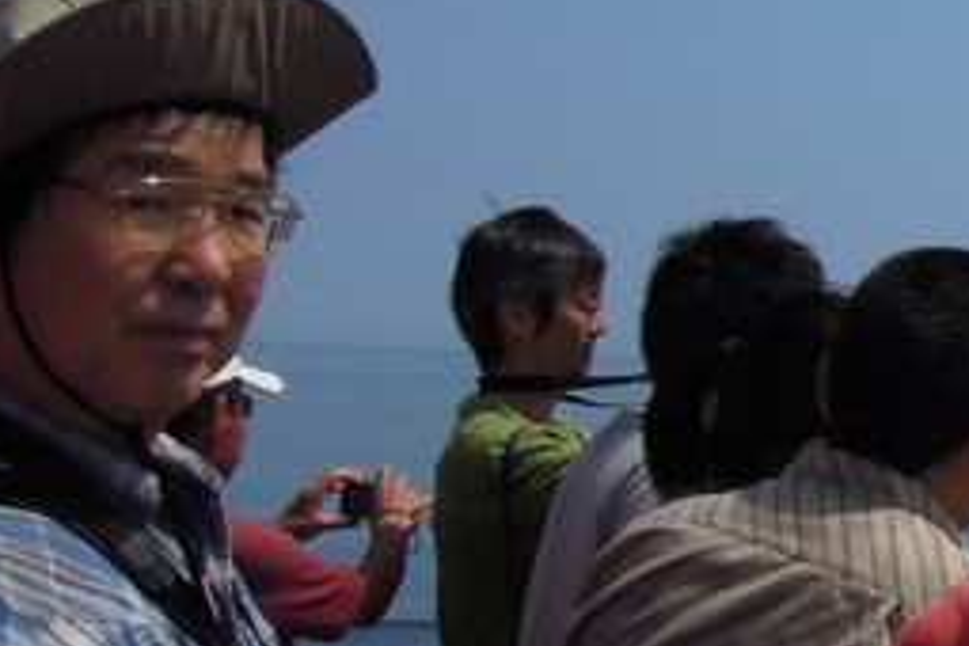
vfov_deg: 13.9
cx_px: 1615
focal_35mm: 98
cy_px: 186
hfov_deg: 17.7
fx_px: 2638
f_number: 5.6
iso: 160
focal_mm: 4.3
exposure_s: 1/1600
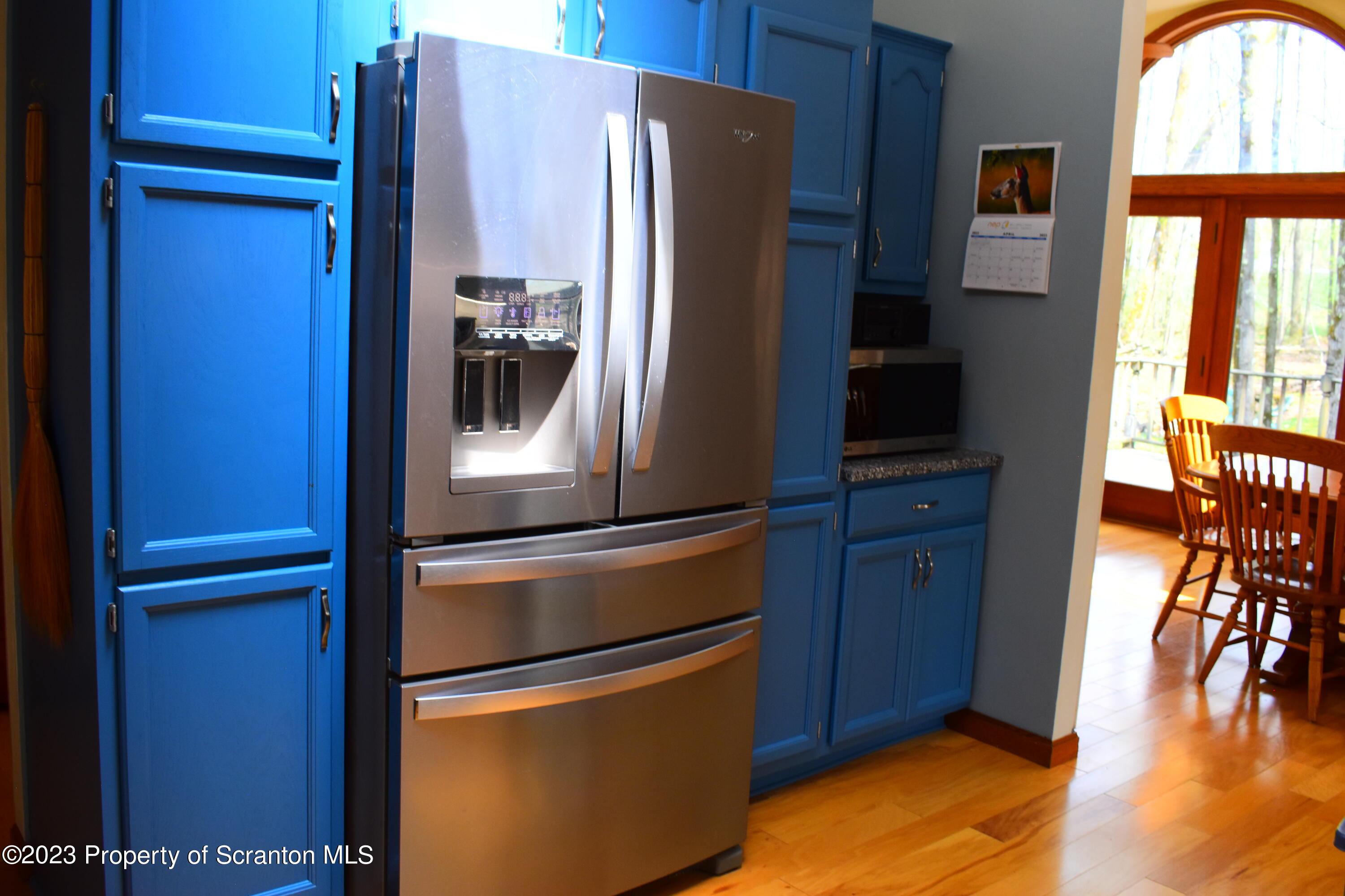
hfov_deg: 59.5
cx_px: 672
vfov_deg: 41.7
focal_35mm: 32
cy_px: 448
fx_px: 1177
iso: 400
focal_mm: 21
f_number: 5.6
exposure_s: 1/125
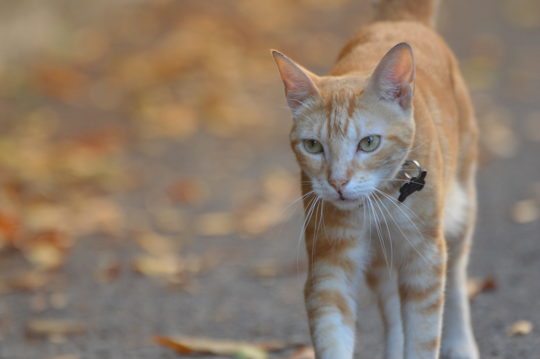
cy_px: 180
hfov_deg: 4.6
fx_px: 6743
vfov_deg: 3.0
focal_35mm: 450
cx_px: 270
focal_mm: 300
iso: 400
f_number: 5.6
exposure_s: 1/160
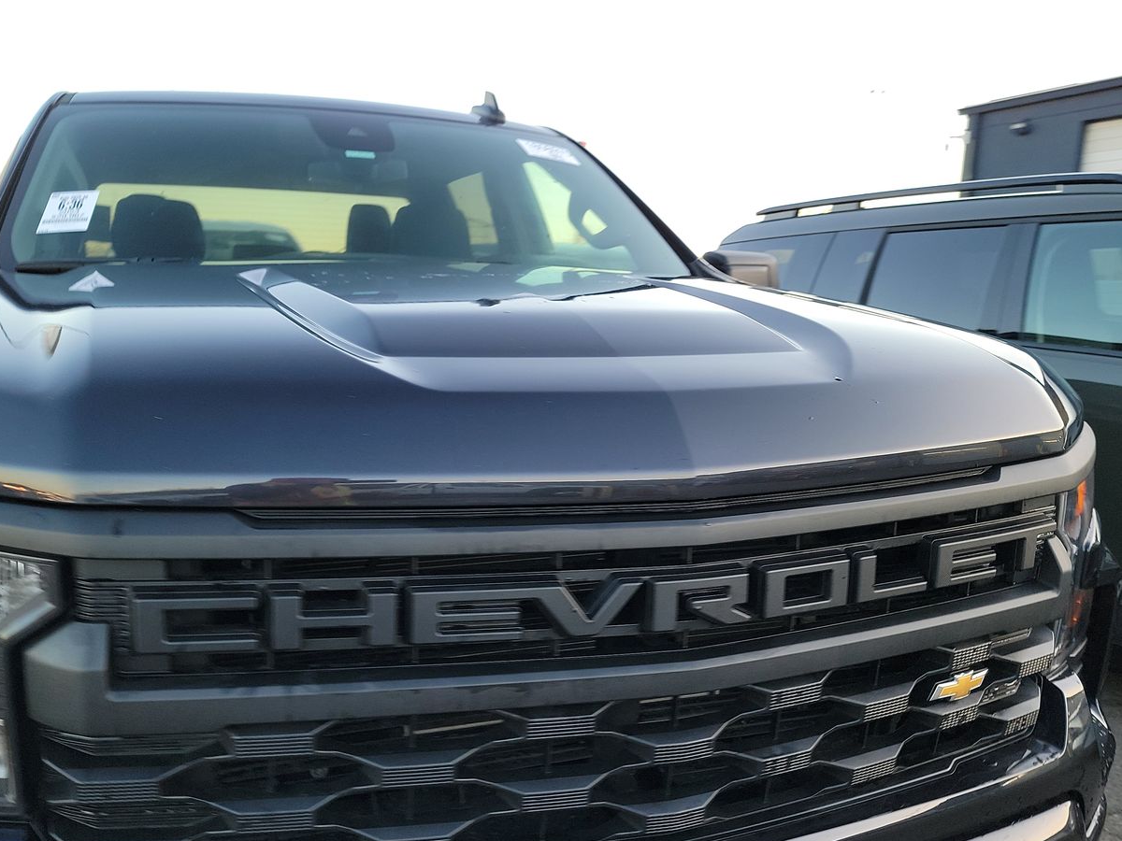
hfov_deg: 56.8
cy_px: 482
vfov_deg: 44.0
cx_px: 518
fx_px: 1037
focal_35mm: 32
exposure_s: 1/59
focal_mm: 6.7
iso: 87
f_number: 1.8
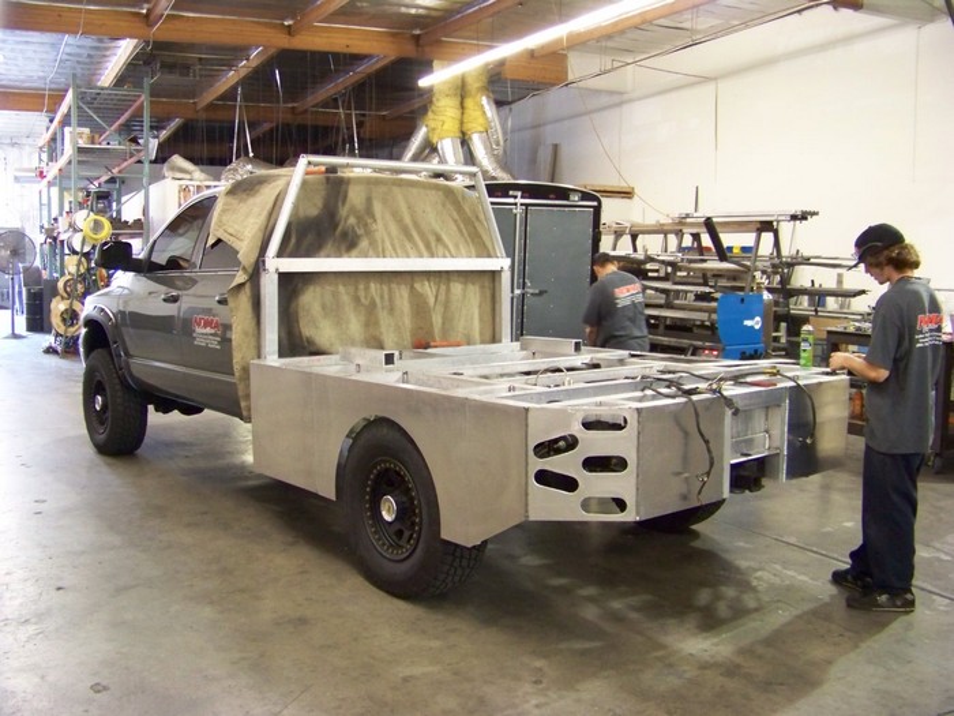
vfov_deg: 39.7
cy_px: 358
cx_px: 477
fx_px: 992
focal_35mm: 36
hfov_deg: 51.4
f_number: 2.8
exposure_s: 1/20
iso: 400
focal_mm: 5.85
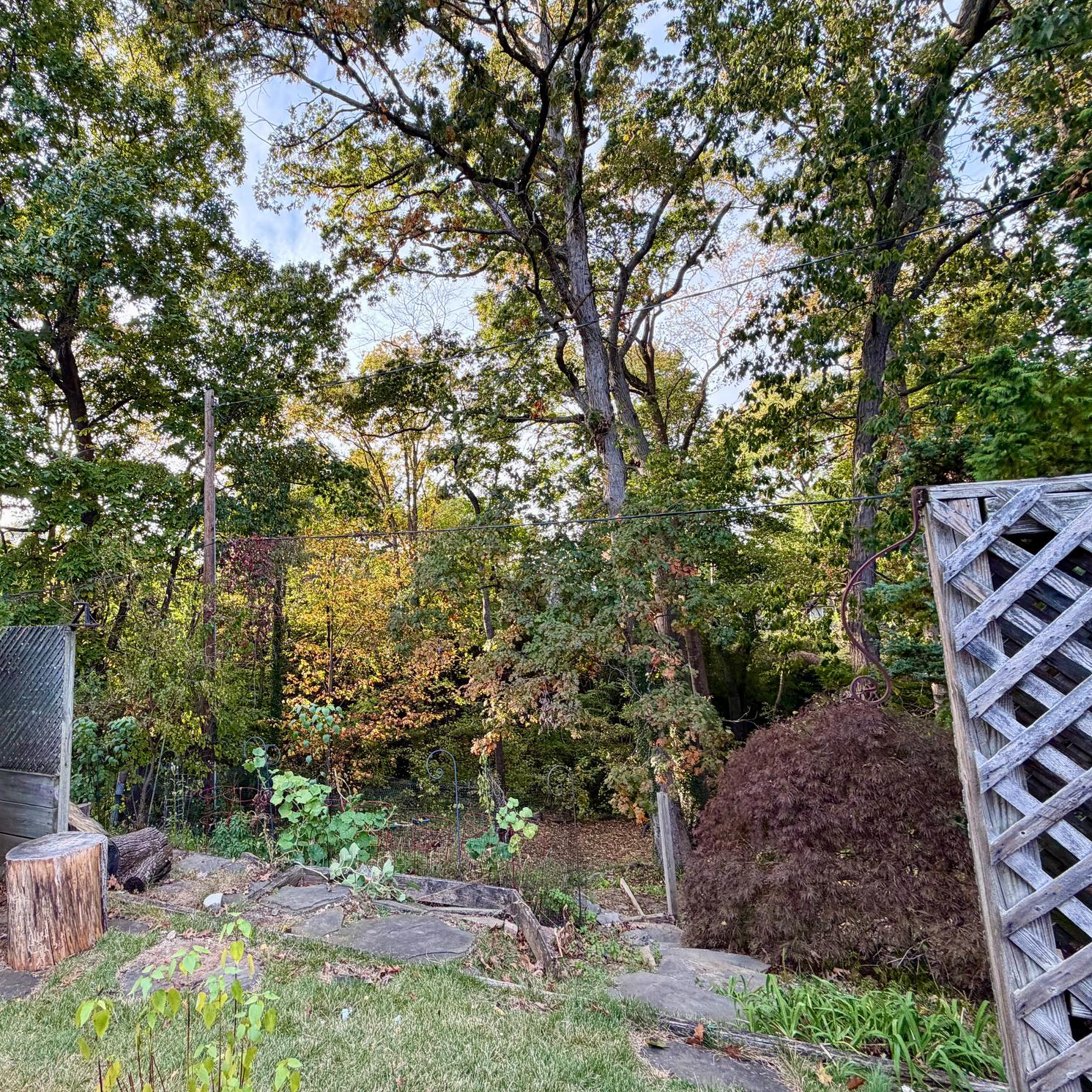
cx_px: 404
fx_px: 607
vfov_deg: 84.0
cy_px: 537
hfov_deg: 82.2
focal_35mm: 17
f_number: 2.2
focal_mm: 2.22
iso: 80
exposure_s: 1/121
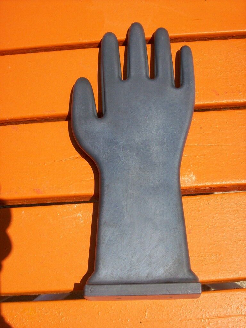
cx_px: 123
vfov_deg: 42.1
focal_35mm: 45
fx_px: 427
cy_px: 164
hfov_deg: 32.1
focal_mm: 7.6
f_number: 5.4
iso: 80
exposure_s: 1/1174
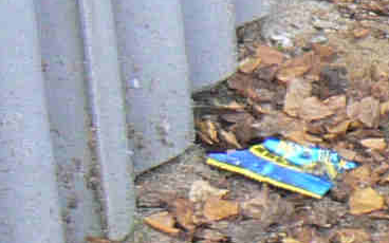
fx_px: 3096
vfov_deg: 4.5
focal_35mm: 292
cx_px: 1115
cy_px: -63
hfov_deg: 6.6
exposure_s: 1/50
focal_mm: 6
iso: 80
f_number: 4
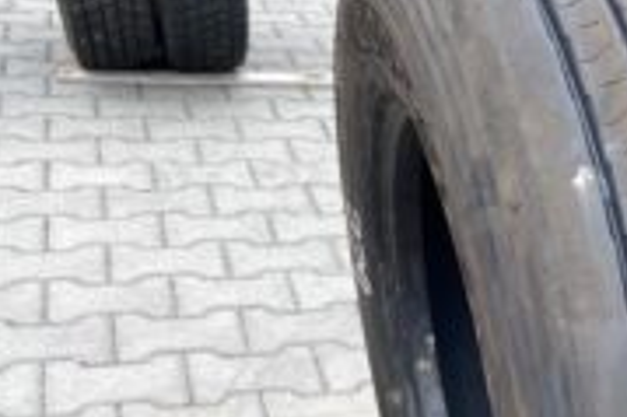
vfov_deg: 20.4
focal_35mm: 65
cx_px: 680
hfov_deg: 28.3
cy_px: 380
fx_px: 1131
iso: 32
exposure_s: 1/394
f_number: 1.8
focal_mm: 4.25
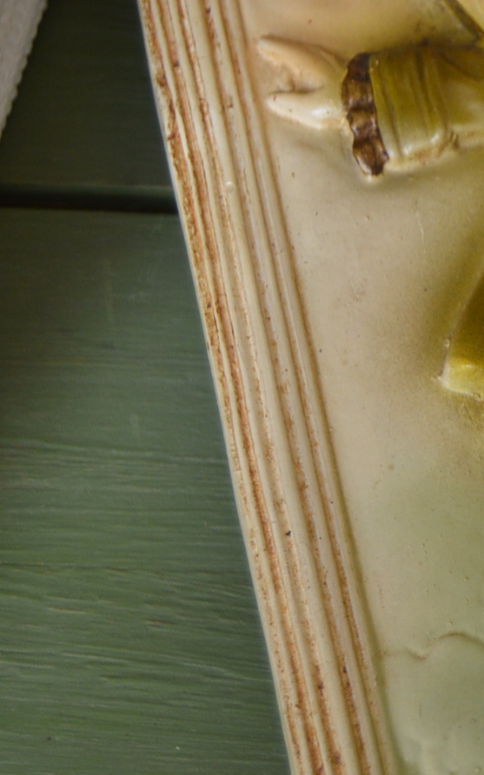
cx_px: 1009
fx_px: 2830
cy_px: 285
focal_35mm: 134
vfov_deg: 15.6
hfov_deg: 9.1
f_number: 4
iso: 200
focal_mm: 26
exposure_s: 1/200
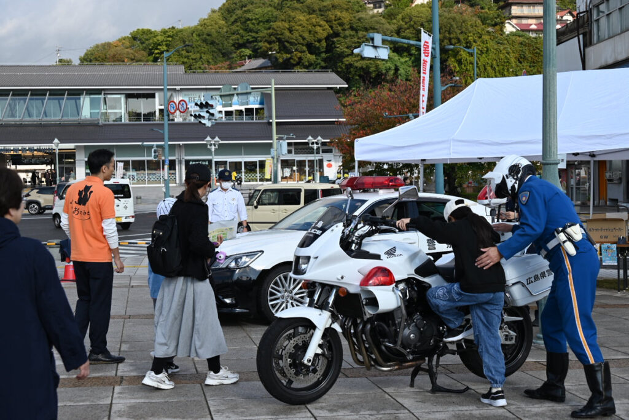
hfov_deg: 38.2
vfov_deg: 26.0
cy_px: 210
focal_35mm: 52
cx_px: 314
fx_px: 909
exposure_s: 1/320
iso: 100
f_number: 7.1
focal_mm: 52
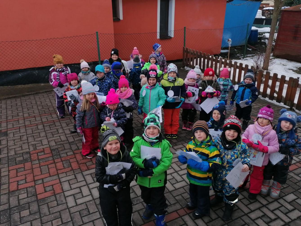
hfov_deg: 60.0
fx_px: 261
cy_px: 113
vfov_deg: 46.8
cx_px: 150
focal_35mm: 30
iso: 50
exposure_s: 1/290
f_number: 1.8
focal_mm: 4.75
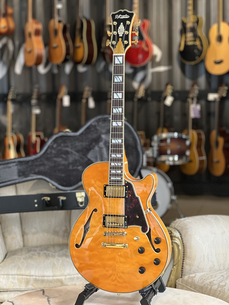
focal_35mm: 77
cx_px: 114
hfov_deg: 19.1
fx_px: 679
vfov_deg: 25.3
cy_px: 152
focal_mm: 9
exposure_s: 1/40
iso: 400
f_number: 2.8
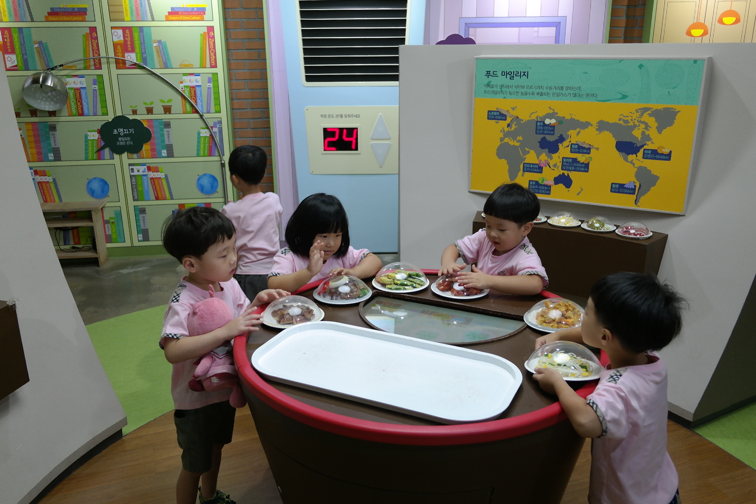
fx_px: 630
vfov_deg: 43.6
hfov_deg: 61.9
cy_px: 252
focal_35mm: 30
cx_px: 378
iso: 400
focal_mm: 20
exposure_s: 1/40
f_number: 3.5
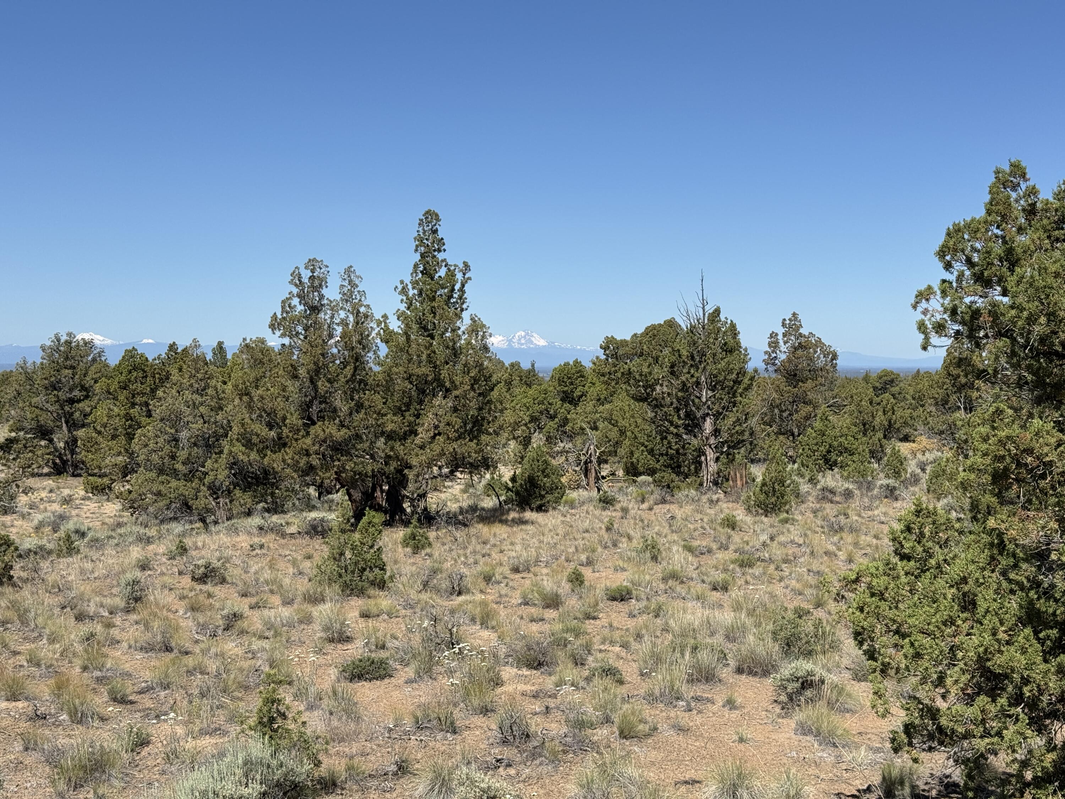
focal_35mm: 48
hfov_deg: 39.7
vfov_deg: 30.3
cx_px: 532
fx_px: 1477
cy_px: 400
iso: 64
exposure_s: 1/4310
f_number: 1.78
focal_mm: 6.76
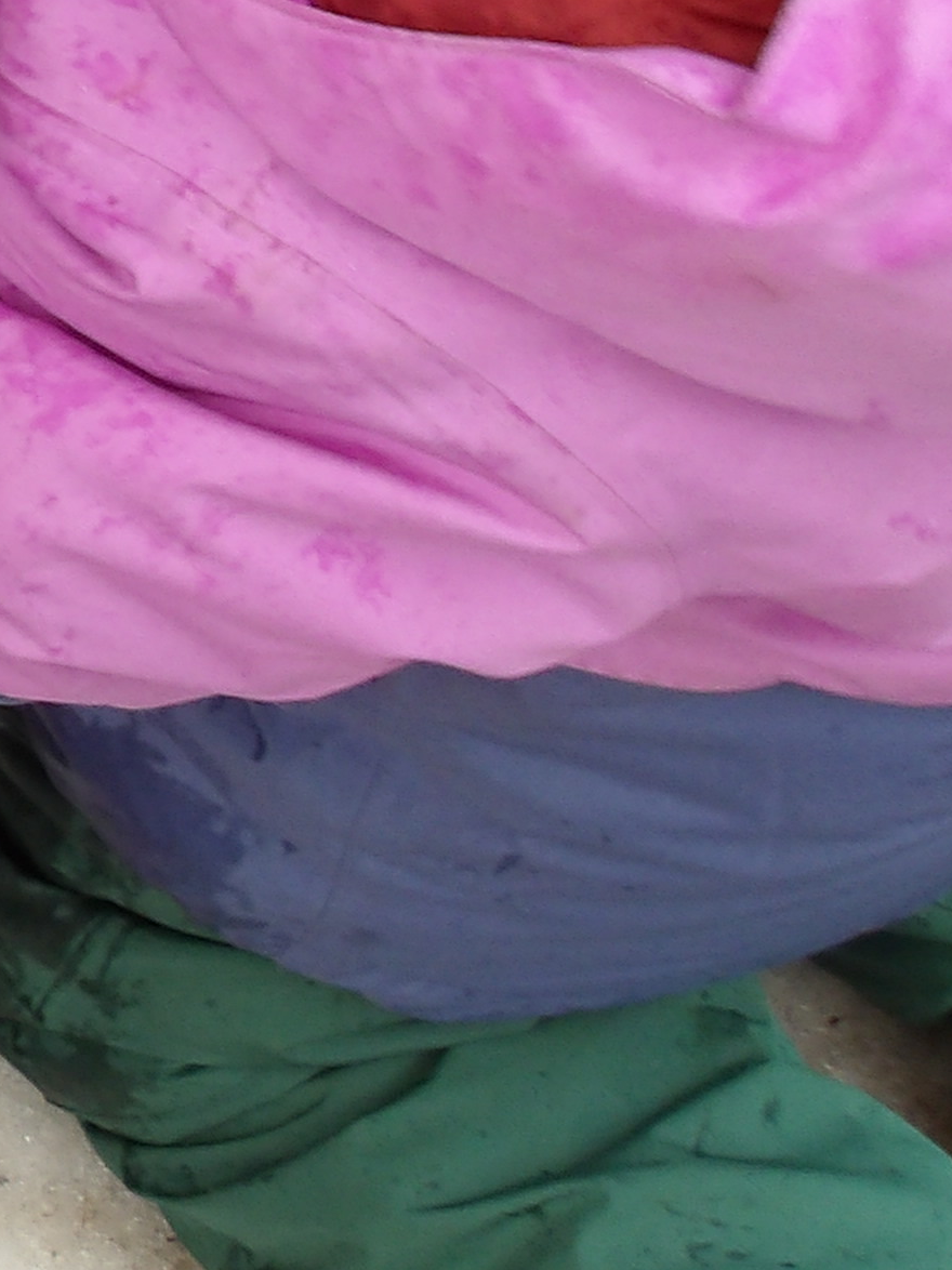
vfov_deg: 17.9
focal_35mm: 106
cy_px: -131
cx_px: -1286
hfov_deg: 11.6
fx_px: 3888
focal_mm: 4.9
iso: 182
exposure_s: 1/60
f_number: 3
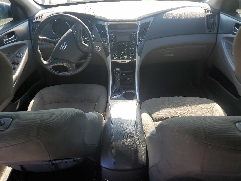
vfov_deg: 53.1
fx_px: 181
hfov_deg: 67.3
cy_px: 90
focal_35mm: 26
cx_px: 120
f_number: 1.5
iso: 50
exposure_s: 1/357
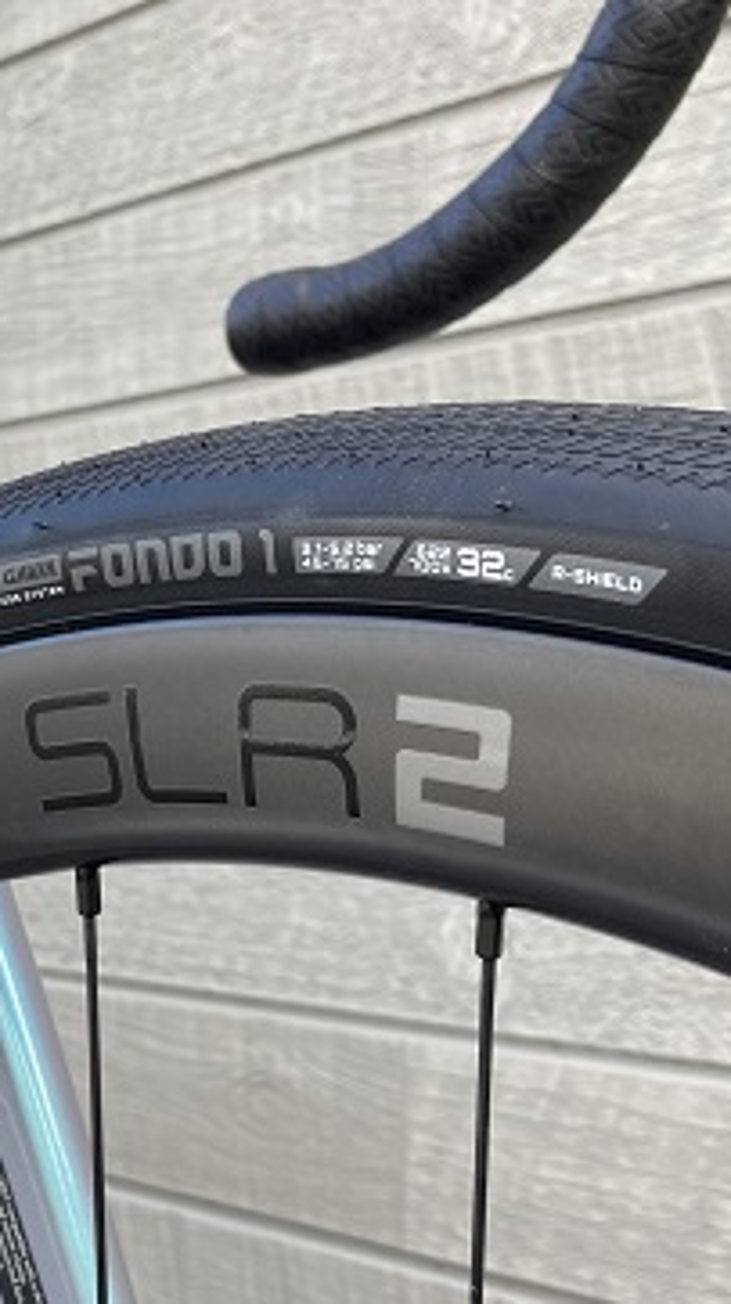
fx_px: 1865
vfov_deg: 38.4
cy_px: 771
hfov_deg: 21.7
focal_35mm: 54
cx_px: 94
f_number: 1.8
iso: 32
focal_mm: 3.99
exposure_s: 1/120
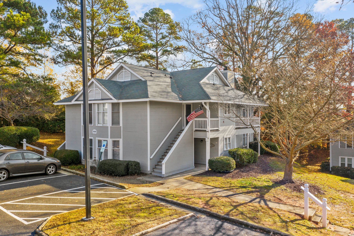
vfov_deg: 46.4
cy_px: 118
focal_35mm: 28
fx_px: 275
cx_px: 177
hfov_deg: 65.5
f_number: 5
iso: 100
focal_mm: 10.26
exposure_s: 1/240
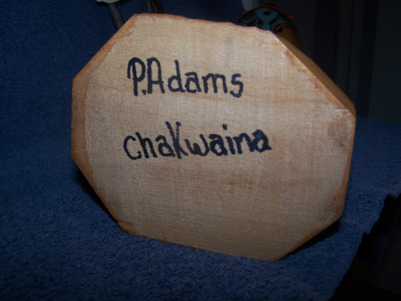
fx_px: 440
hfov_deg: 49.0
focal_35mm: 38
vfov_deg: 37.7
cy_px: 150
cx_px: 200
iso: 80
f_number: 2.8
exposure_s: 1/60
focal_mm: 6.3
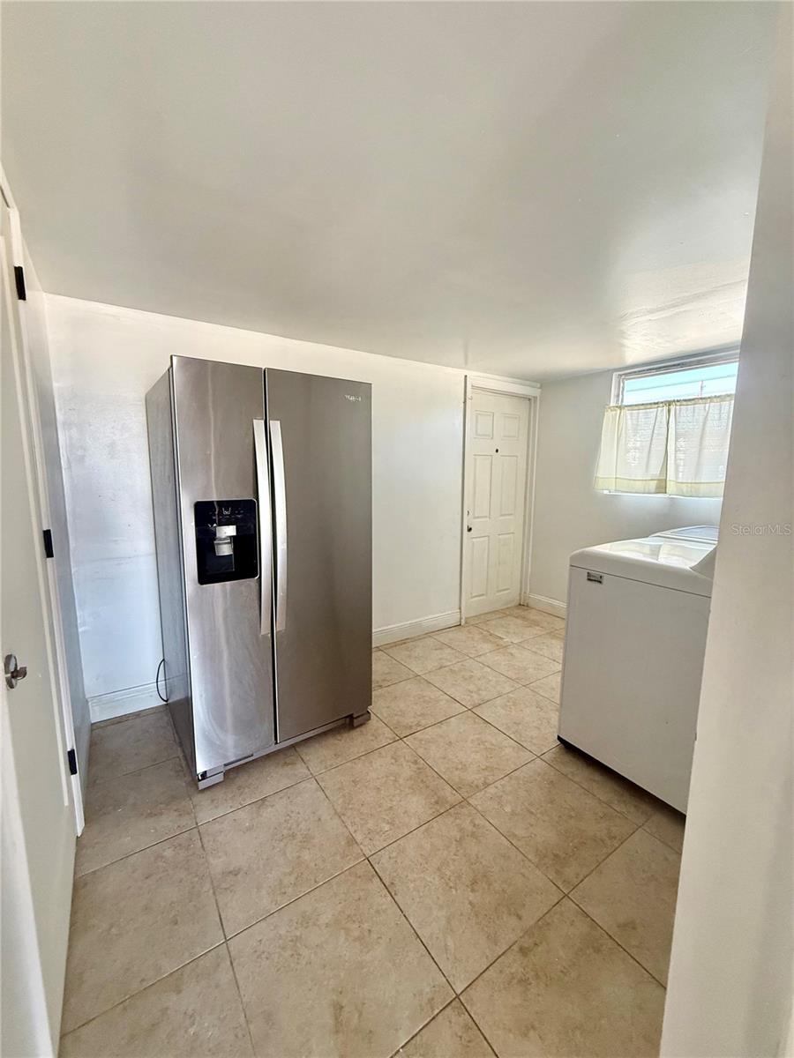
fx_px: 428
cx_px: 397
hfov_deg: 85.7
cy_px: 529
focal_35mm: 14
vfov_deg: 102.1
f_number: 2.2
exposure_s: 1/120
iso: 320
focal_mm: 2.22
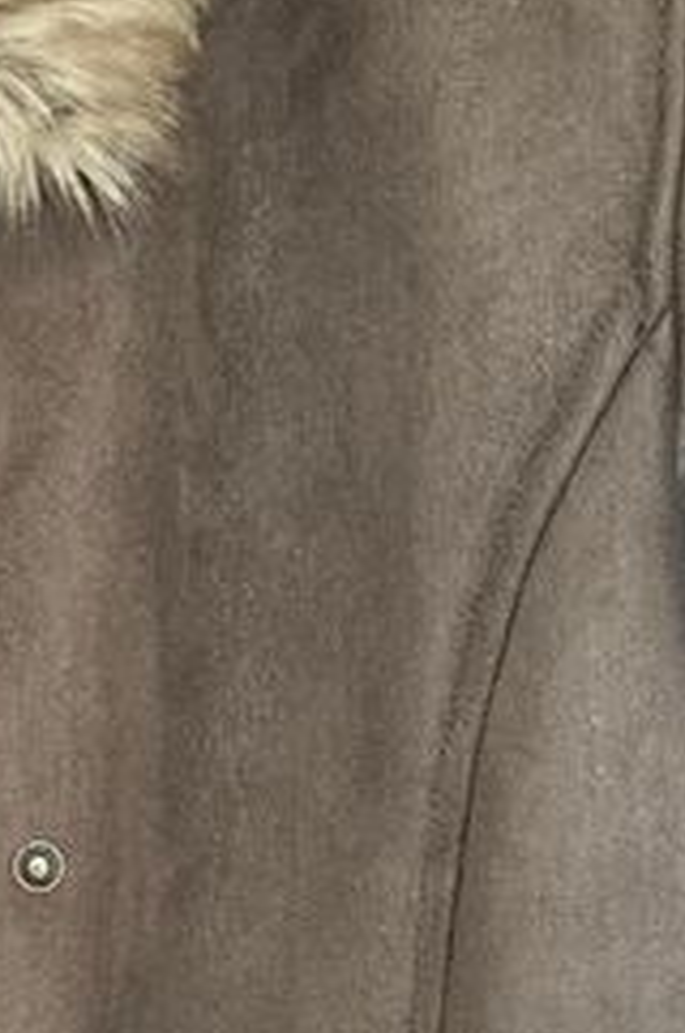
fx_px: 3463
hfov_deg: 11.2
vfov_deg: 16.3
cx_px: 39
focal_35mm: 121
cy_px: 1217
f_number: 1.8
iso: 320
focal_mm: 3.99
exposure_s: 1/45
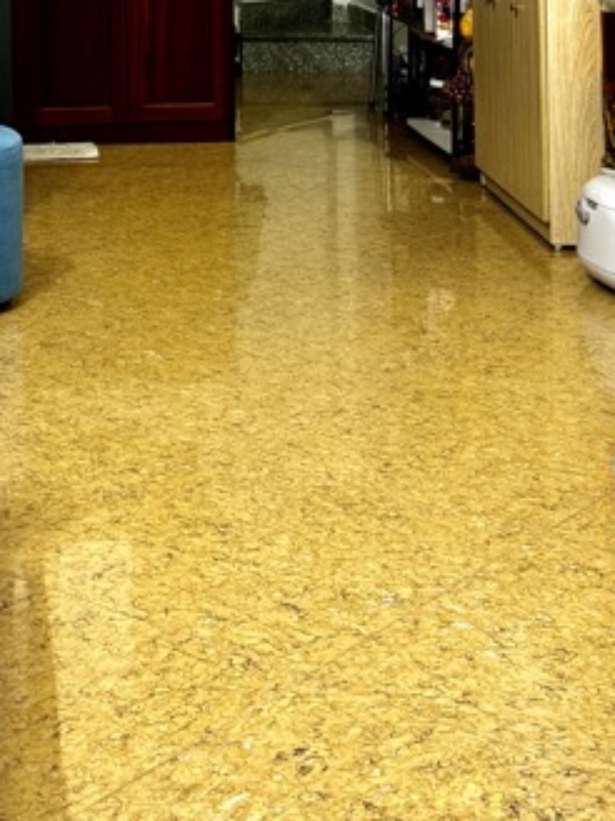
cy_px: -98
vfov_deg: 24.2
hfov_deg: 19.5
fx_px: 1777
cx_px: 152
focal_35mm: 75
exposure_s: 1/50
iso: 125
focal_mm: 6.76
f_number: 1.78
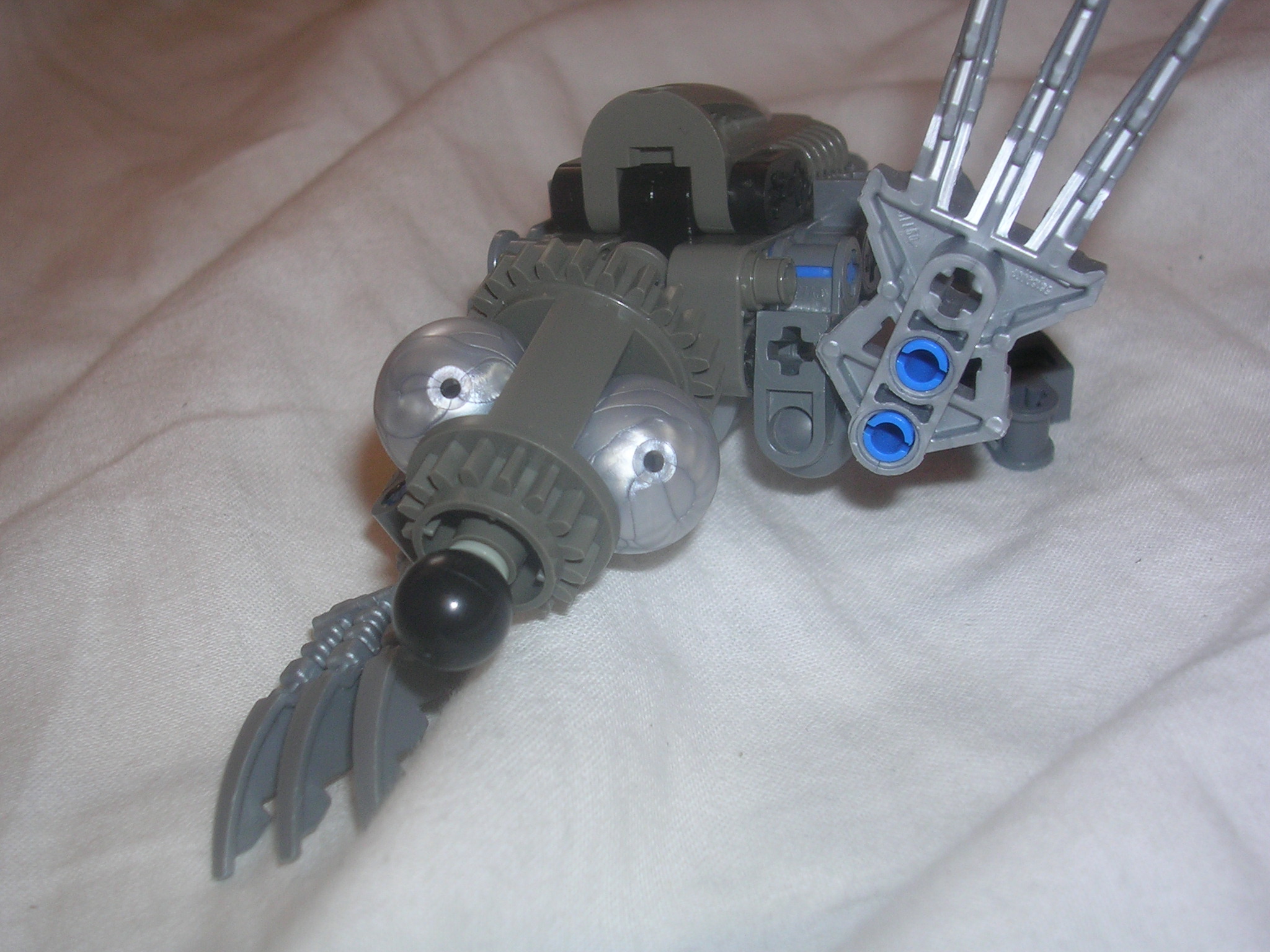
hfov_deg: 38.9
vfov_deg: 29.7
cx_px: 635
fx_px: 1798
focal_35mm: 49
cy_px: 476
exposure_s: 1/60.1
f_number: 3.1
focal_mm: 7.5
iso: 50
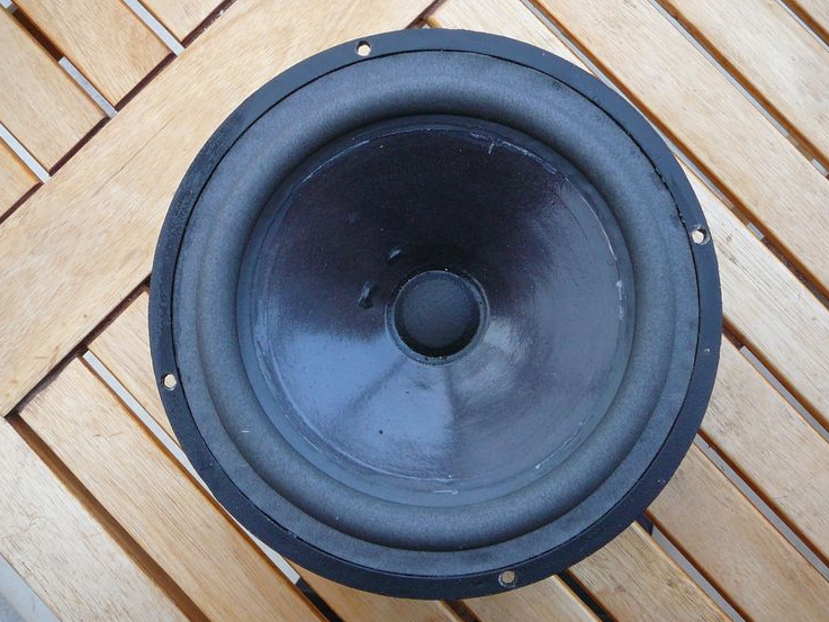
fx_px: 910
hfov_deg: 49.0
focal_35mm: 38
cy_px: 313
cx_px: 435
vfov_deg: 37.7
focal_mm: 5.2
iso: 125
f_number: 2.8
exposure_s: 1/30
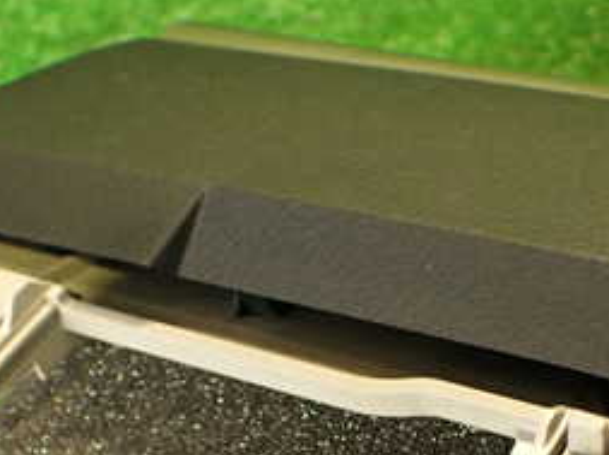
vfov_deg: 18.8
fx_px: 1335
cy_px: 460
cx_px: 388
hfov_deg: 25.6
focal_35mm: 76
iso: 400
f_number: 2.4
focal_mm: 5.79
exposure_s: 1/30
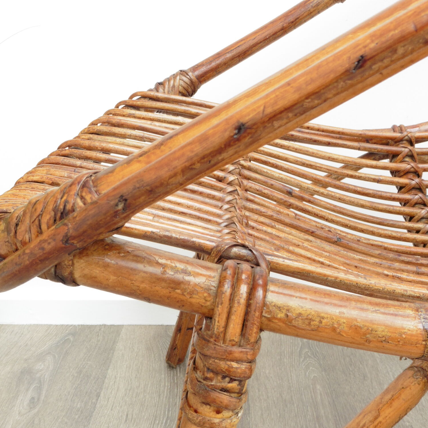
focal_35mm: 41
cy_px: 233
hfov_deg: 40.9
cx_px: 212
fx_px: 574
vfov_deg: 40.9
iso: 125
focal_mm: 6.1
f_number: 5
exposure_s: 1/30
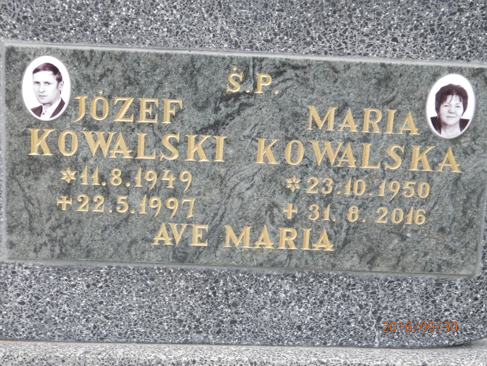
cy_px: 183
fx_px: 1154
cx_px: 244
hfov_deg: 23.8
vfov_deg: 18.0
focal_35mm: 82
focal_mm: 14.6
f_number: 4.2
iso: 200
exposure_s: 1/40
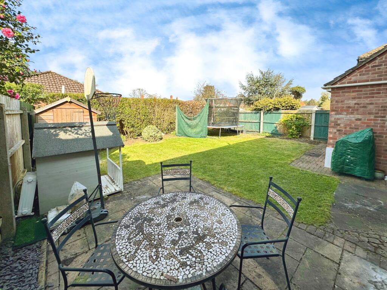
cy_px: 145
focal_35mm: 14
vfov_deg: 85.7
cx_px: 194
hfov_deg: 102.1
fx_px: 157
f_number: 2.2
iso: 40
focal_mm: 2.22
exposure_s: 1/1082
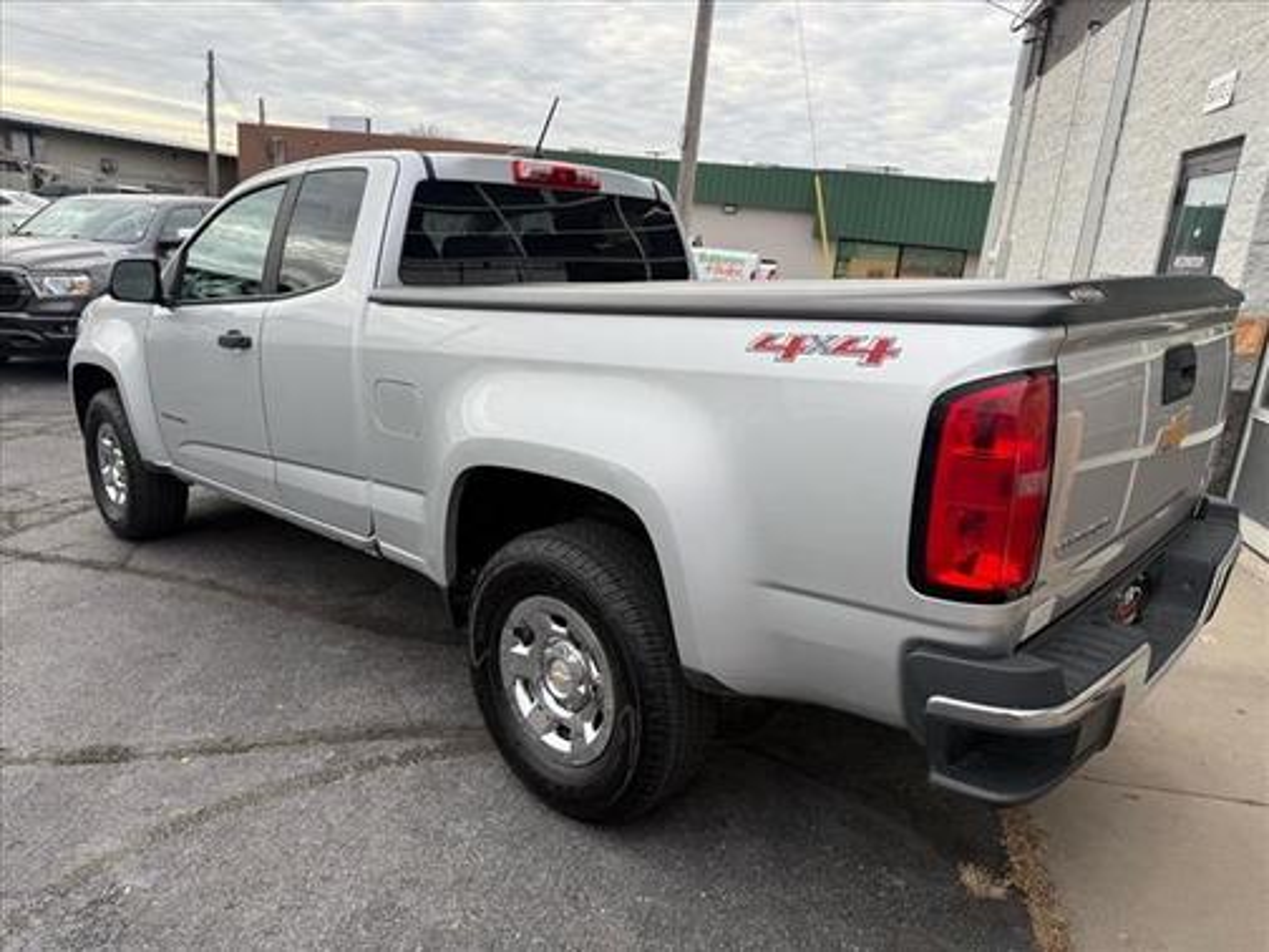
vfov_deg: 56.8
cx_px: 634
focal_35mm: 24
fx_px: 880
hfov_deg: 71.6
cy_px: 476
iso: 80
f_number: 1.78
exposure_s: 1/943
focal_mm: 6.76
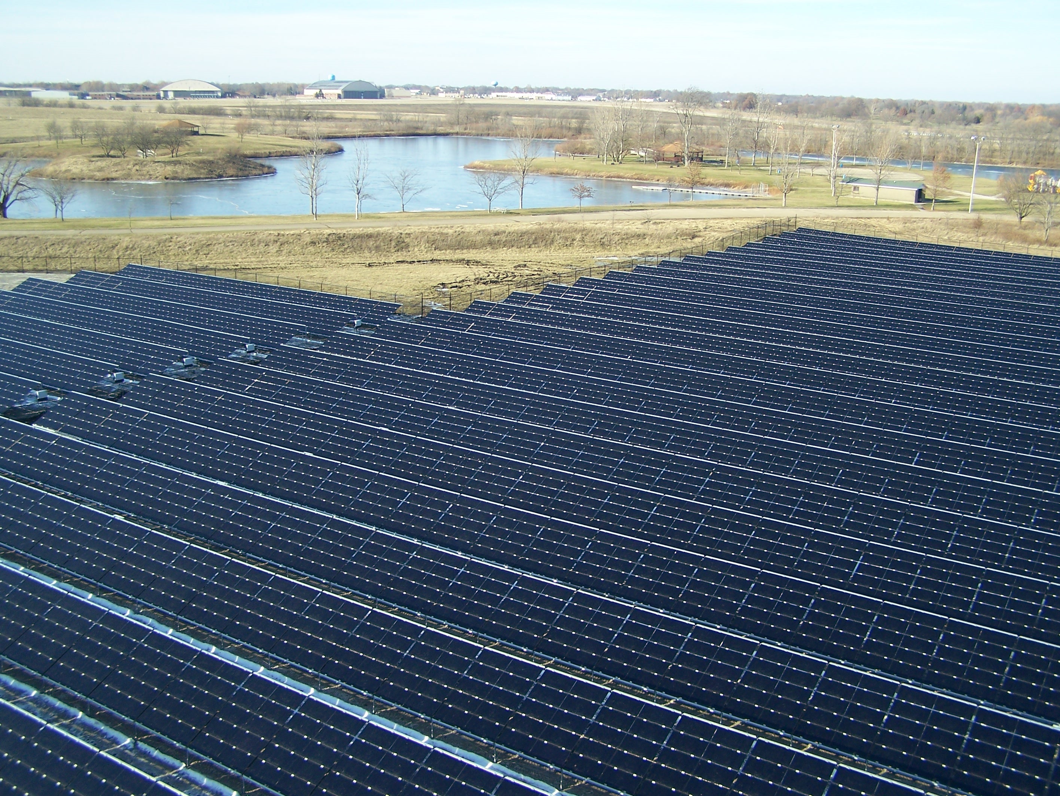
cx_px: 530
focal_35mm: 38
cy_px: 398
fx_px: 1164
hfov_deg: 48.9
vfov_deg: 37.8
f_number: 2.8
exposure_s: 1/500
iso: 80
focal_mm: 6.3
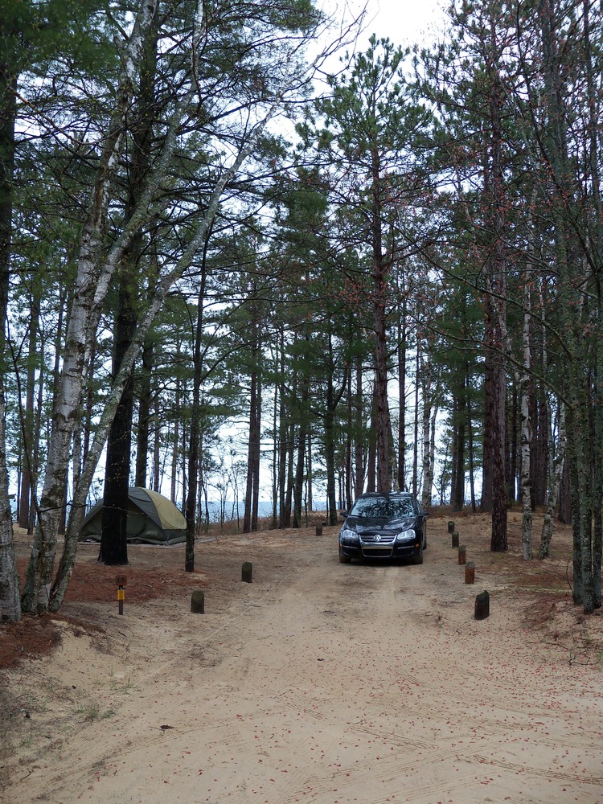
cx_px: 302
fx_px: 813
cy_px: 402
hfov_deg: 40.7
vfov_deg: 52.6
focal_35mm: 35
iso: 64
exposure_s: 1/200
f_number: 3.5
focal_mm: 6.2
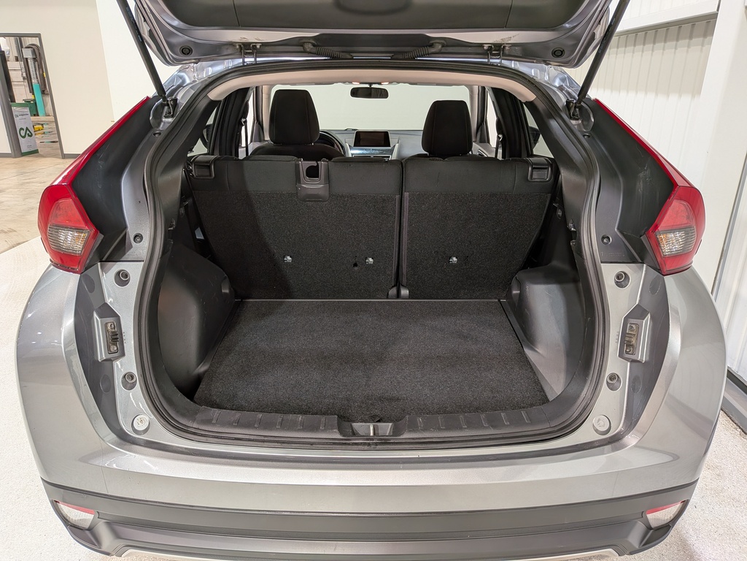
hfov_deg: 71.6
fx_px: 518
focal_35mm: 24
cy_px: 280
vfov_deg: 56.8
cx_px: 374
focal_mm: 4.53
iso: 35
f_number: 1.7
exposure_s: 1/25
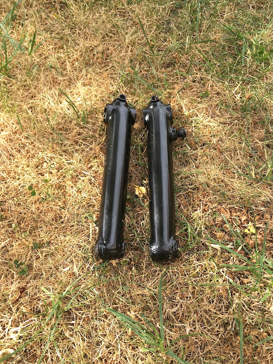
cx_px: 136
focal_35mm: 29
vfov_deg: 61.7
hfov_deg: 48.2
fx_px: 305
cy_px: 182
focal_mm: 4.15
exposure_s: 1/137
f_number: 2.2
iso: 25
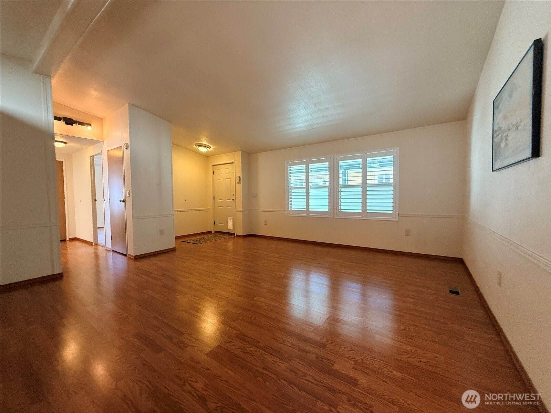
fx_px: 223
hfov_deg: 102.1
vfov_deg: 85.7
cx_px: 276
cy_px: 206
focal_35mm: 14
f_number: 2.2
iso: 500
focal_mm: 2.22
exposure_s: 1/120
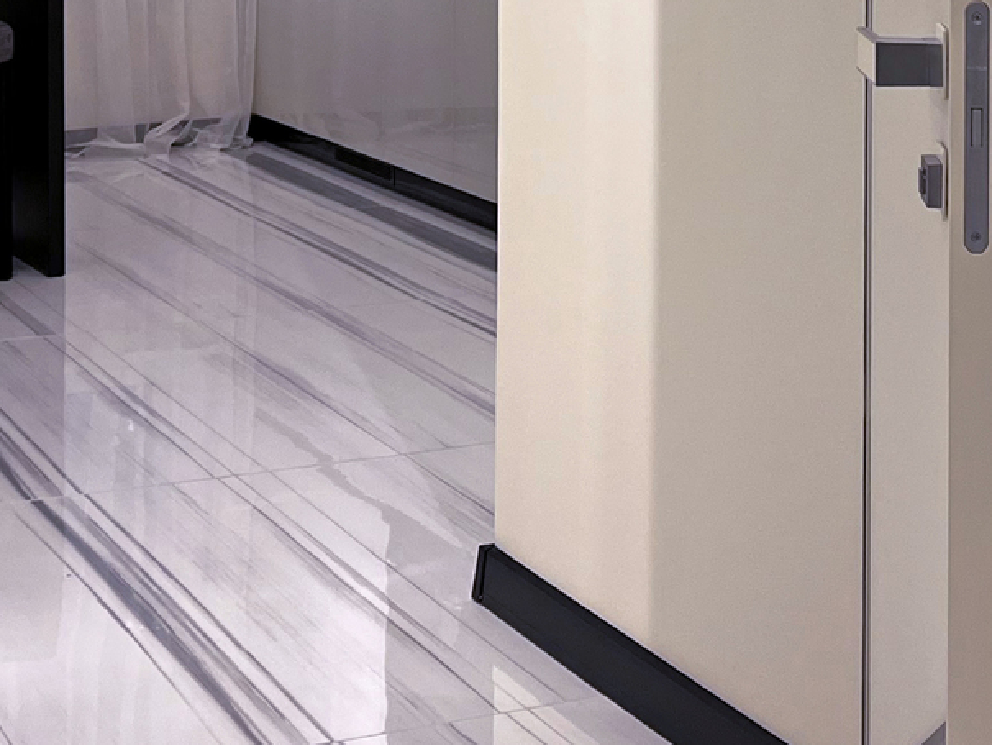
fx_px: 2522
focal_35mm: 88
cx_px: 782
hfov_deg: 22.0
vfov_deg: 15.9
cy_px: -227
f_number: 1.6
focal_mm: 5.1
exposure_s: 1/100
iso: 100
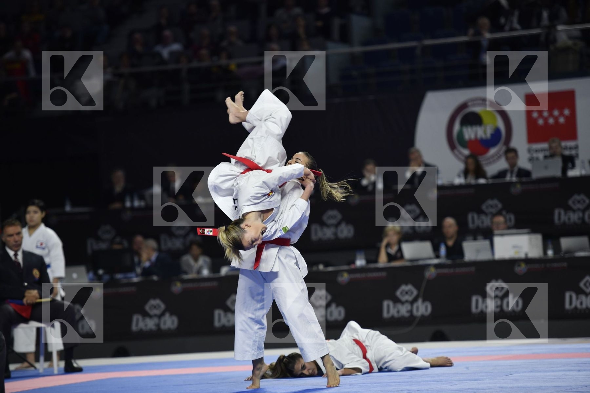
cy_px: 196
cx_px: 295
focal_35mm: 175
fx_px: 2868
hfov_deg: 11.7
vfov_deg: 7.8
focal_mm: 175
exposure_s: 1/800
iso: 800
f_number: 2.8
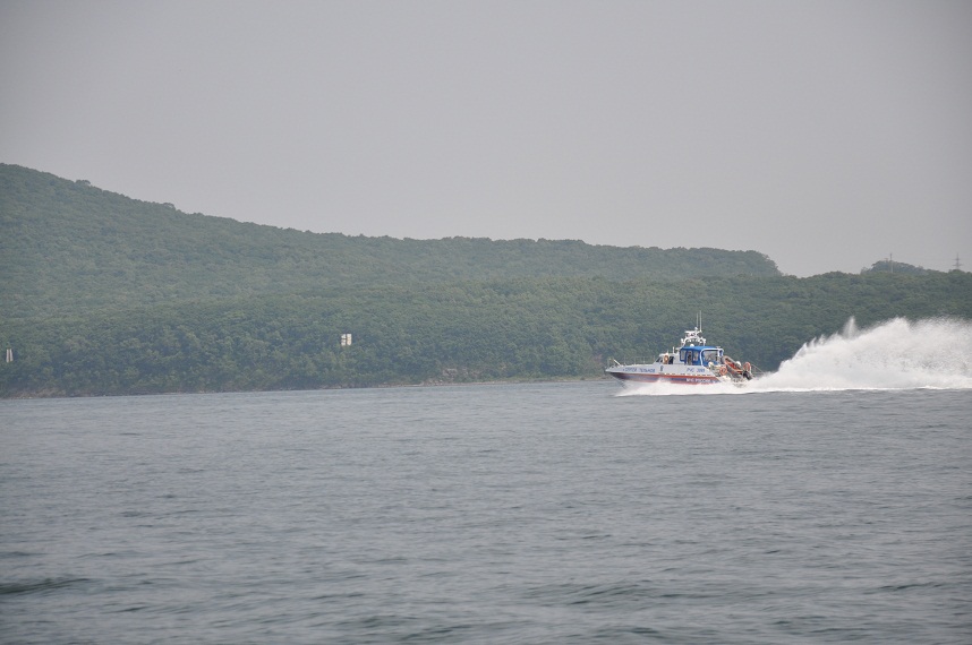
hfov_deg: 13.1
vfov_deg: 8.7
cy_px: 322
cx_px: 486
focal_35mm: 158
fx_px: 4248
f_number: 6.3
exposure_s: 1/640
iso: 400
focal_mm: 105
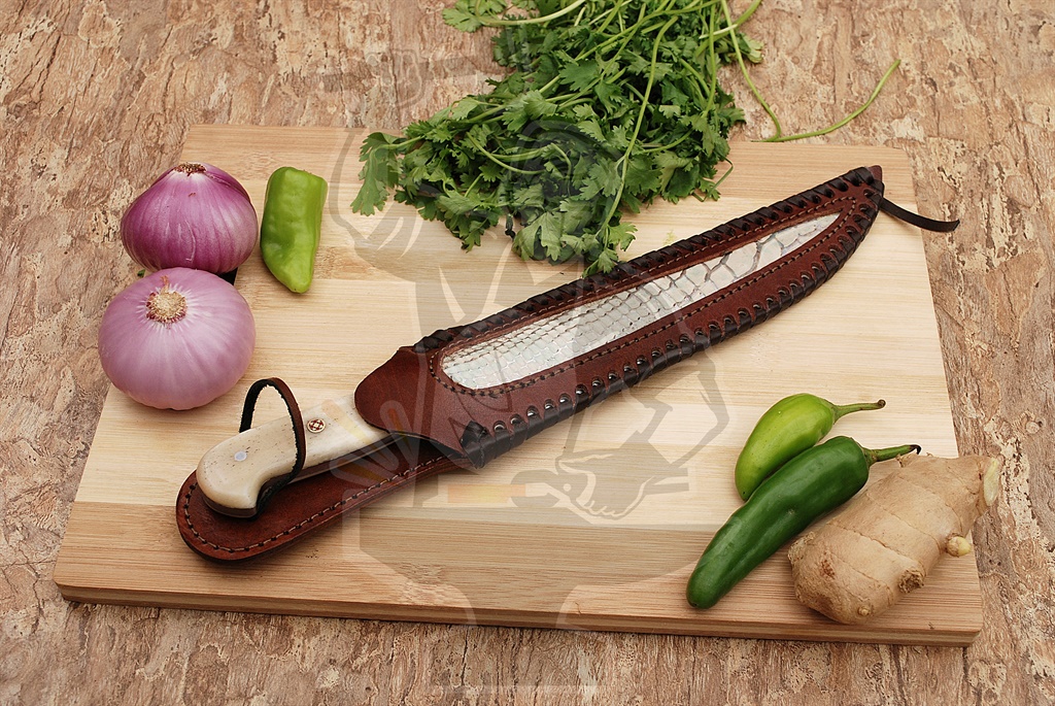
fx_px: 1364
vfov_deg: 29.0
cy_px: 353
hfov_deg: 42.3
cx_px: 528
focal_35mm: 46
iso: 200
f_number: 8
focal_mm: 31
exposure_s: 1/125
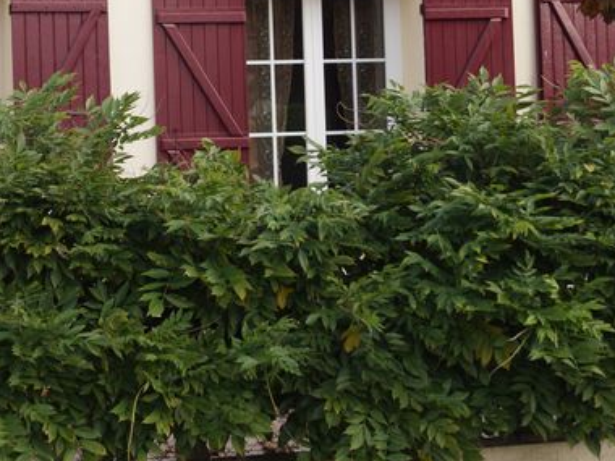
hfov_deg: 21.2
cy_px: 51
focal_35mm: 91
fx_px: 1617
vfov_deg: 16.0
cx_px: 102
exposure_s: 1/100
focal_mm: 30
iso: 100
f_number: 5.6
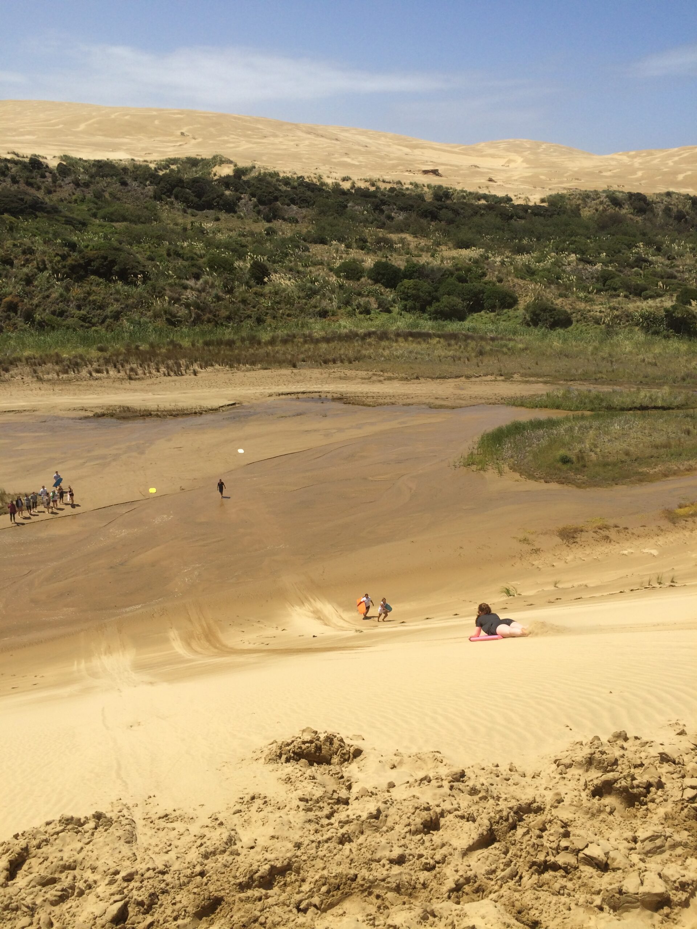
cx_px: 348
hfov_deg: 48.2
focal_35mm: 29
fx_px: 779
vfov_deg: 61.7
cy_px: 464
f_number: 2.2
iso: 32
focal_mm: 4.15
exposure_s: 1/3425
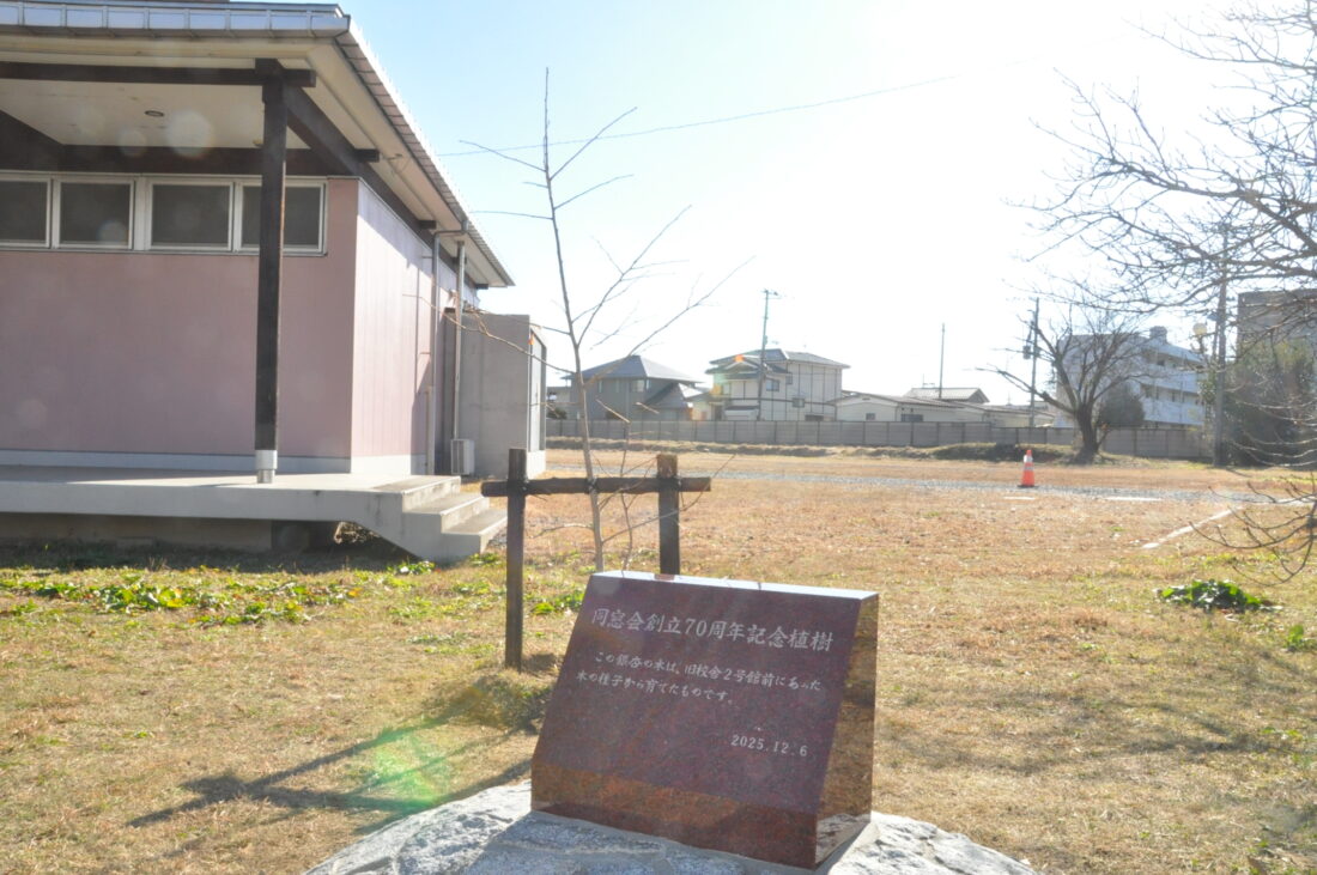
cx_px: 658
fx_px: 1096
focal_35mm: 30
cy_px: 438
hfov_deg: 62.0
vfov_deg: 43.5
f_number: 22
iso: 1250
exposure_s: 1/200
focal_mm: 20
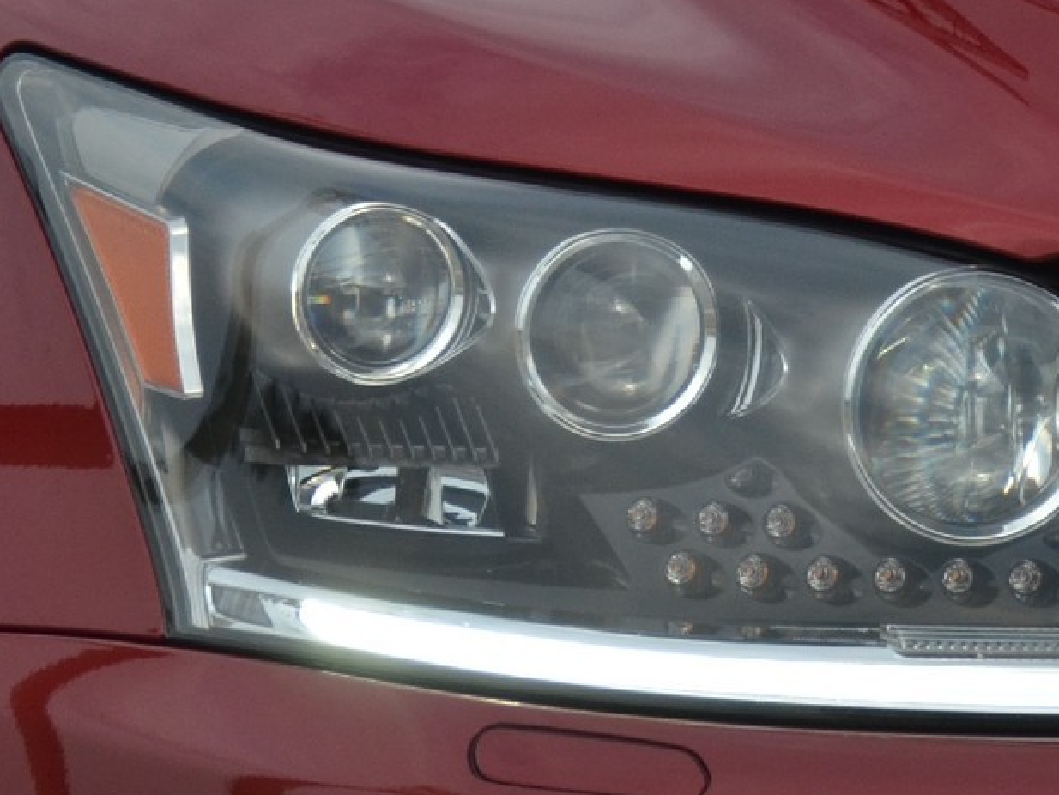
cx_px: 285
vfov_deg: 2.7
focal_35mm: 554
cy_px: 15
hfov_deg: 3.6
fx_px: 16950
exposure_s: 1/1600
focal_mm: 95
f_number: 5.6
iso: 400
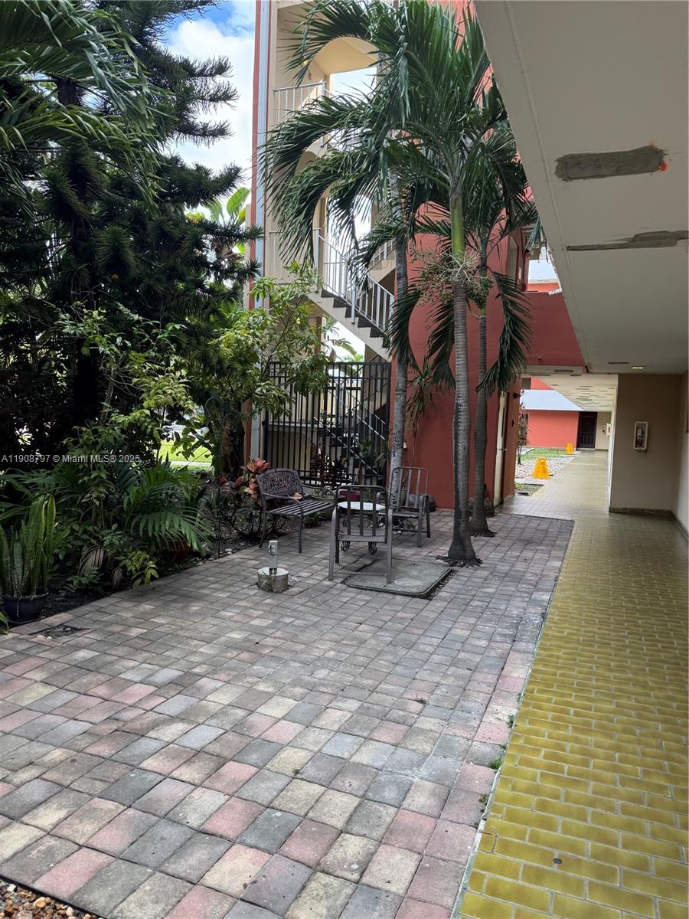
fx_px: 637
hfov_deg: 56.8
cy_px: 460
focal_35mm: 24
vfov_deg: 71.6
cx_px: 344
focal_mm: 6.76
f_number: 1.78
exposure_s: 1/284
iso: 80
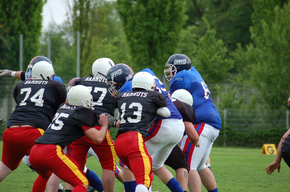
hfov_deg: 9.2
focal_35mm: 225
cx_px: 145
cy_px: 96
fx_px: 1809
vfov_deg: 6.1
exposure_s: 1/800
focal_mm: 150
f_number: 4.5
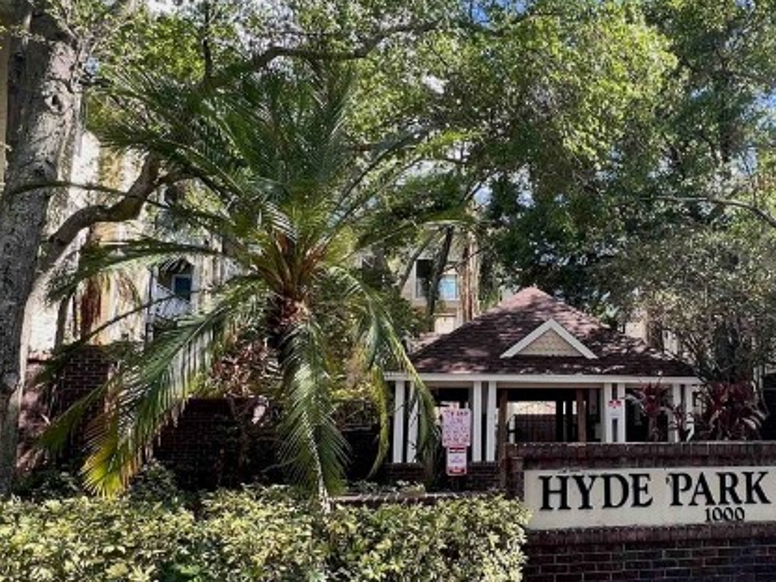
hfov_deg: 53.7
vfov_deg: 44.1
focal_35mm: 32
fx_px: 717
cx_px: 601
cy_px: 323
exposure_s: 1/252
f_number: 1.8
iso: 32
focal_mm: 1.57
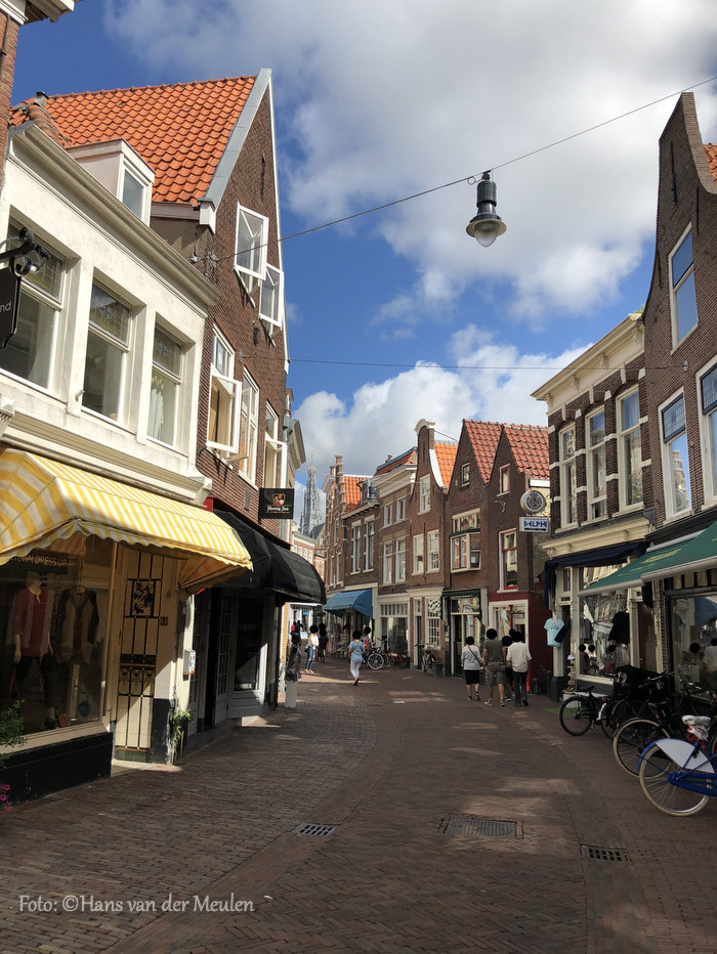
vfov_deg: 63.4
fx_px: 773
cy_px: 477
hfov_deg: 49.8
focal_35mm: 28
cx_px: 358
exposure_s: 1/2315
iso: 20
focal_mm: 3.99
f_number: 1.8
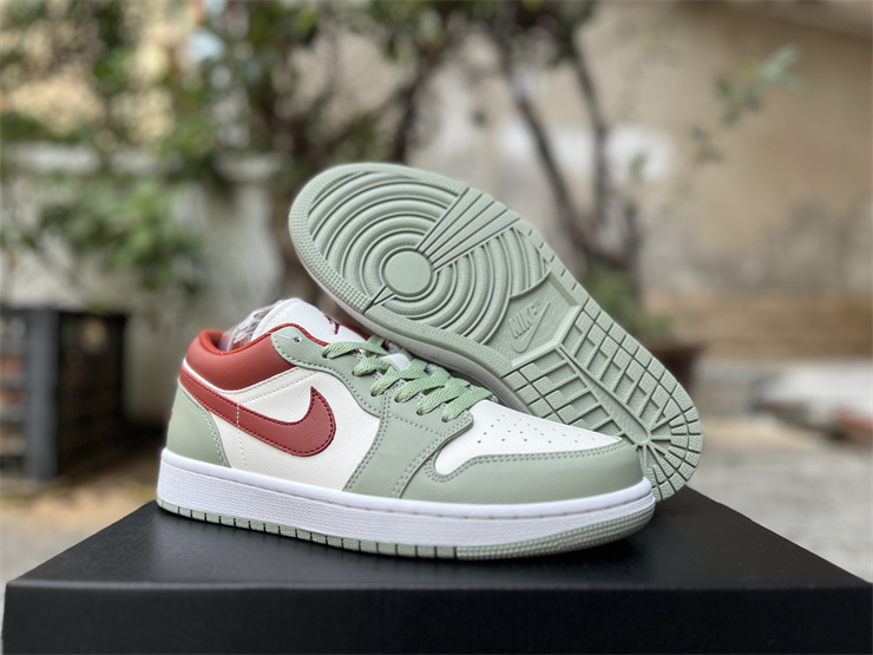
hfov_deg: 67.3
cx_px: 436
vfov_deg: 53.1
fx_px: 656
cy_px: 328
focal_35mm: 26
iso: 50
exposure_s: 1/508
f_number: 1.6
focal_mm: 5.1
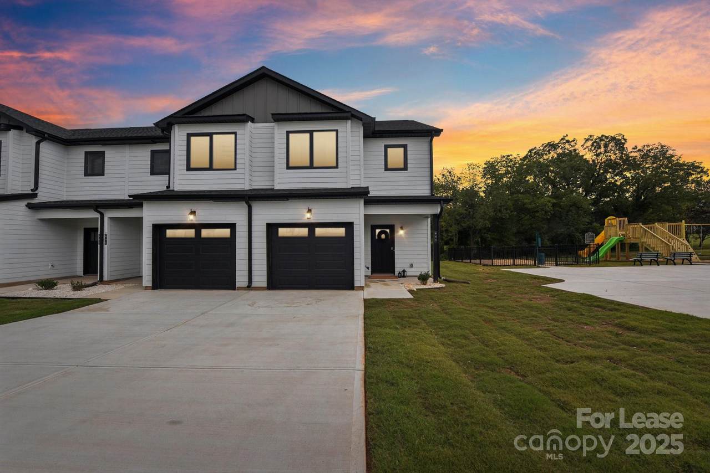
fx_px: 276
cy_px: 236
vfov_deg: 81.2
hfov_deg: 104.2
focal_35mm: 14
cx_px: 355
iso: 200
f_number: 9
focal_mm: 14
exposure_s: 1/250
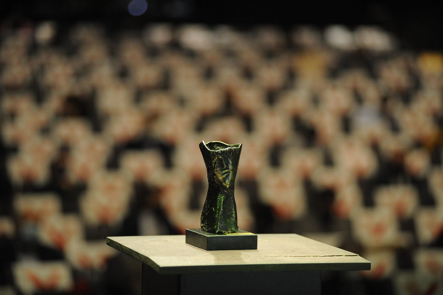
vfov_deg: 10.1
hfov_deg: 15.2
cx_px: 222
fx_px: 1660
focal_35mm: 135
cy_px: 148
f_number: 2.8
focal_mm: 135
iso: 2500
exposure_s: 1/320
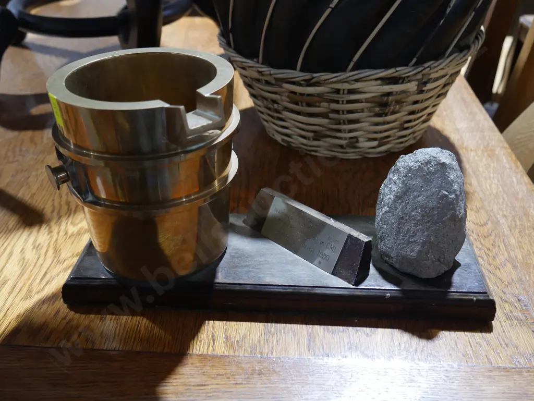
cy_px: 200
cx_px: 267
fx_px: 586
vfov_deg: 37.8
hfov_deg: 49.0
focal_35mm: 38
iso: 1000
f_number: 4.1
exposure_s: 1/60
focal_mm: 19
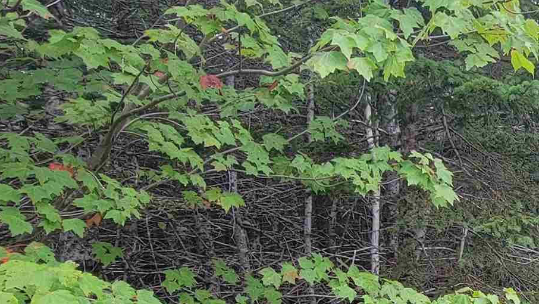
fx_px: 686
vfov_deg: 24.4
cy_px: 257
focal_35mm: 48
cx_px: 682
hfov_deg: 33.0
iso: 64
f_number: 2.2
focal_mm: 2.2
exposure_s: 1/60
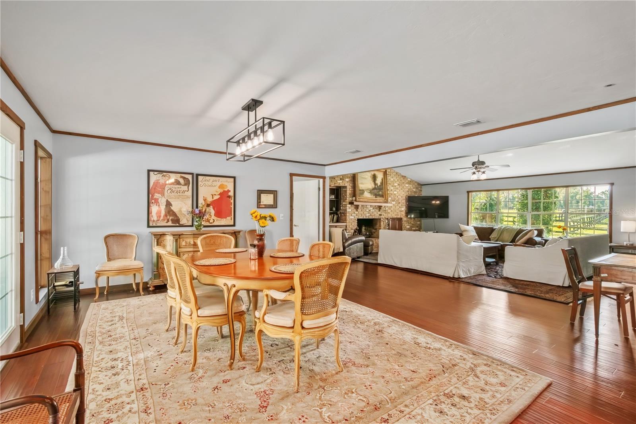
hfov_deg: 100.4
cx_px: 318
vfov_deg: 77.3
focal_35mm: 15
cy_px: 212
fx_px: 265
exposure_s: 1/2.5
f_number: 9
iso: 250
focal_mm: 10
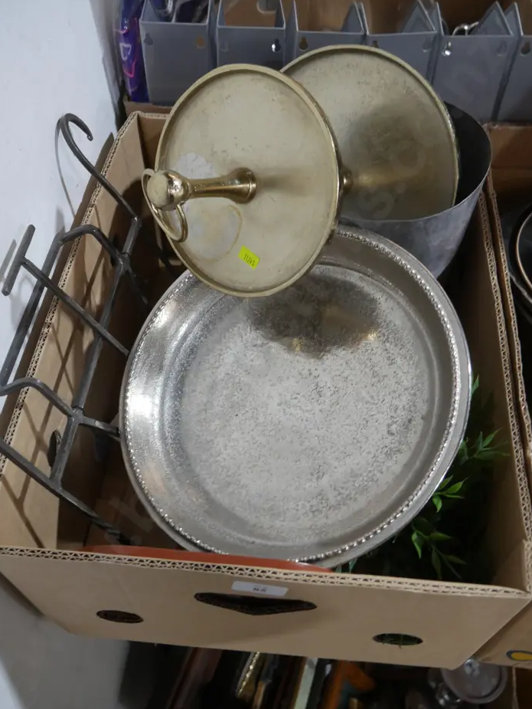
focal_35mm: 31
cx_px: 260
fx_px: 635
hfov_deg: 45.5
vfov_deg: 58.3
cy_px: 354
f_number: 4
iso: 1250
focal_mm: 14
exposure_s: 1/60
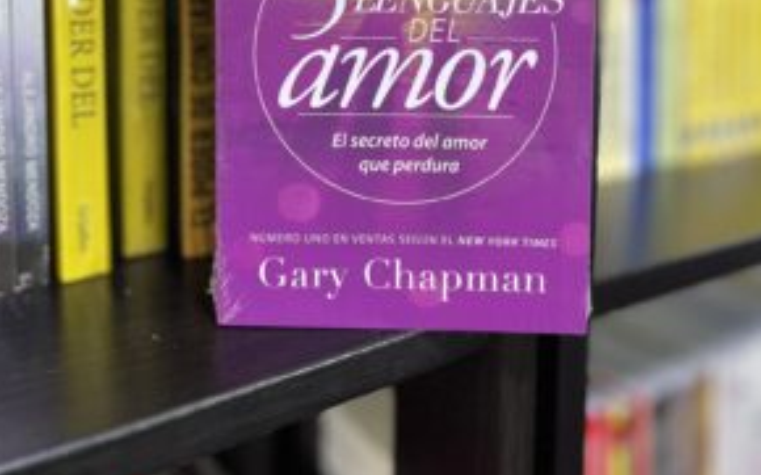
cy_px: 13
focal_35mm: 38
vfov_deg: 31.3
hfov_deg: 51.6
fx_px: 788
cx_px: 378
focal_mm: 5.7
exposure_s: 1/60
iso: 250
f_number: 1.5
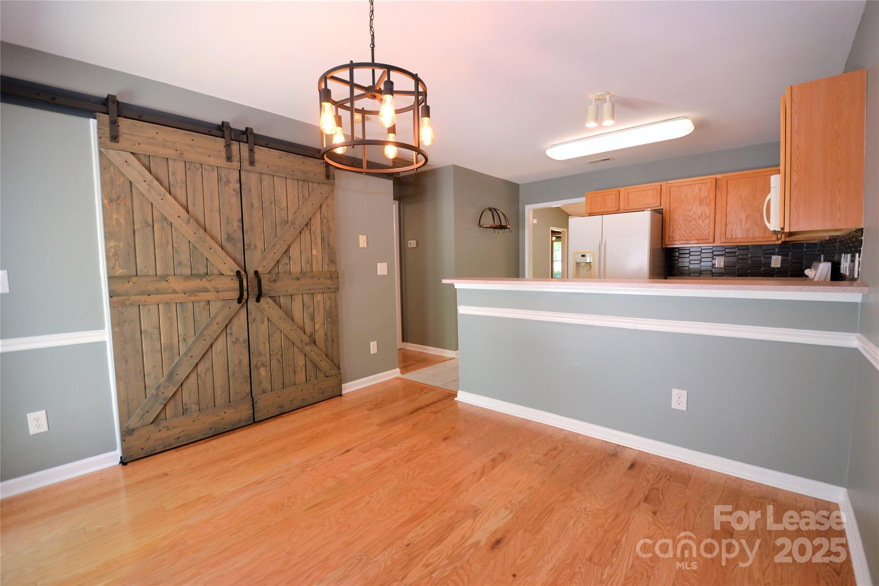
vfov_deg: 77.3
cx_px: 440
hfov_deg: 100.4
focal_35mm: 15
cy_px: 293
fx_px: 366
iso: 400
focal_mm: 10
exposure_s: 1/80
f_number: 4
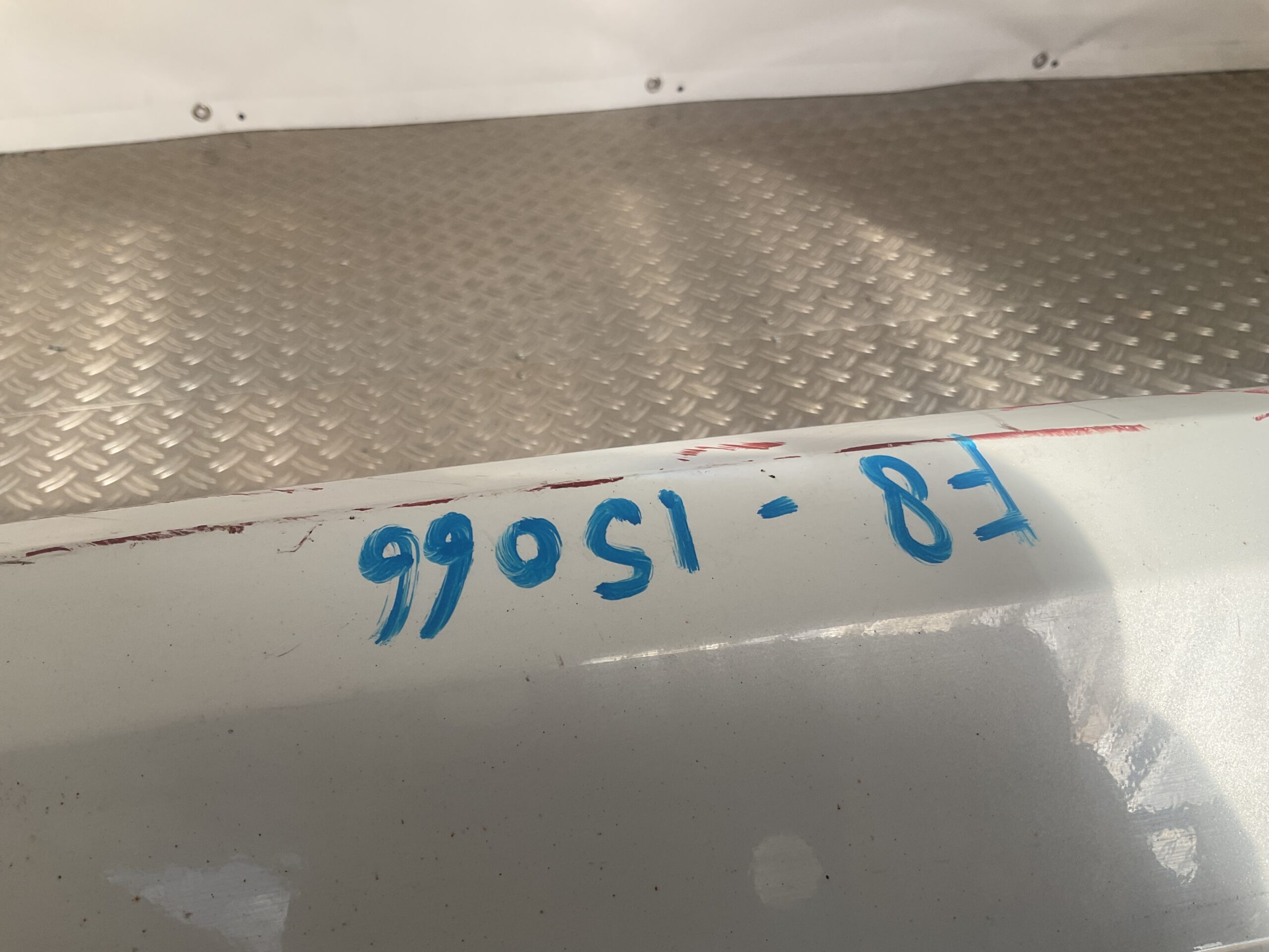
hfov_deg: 61.7
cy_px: 476
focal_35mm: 29
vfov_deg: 48.2
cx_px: 634
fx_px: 1063
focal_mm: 3
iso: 16
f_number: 1.8
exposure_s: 1/657
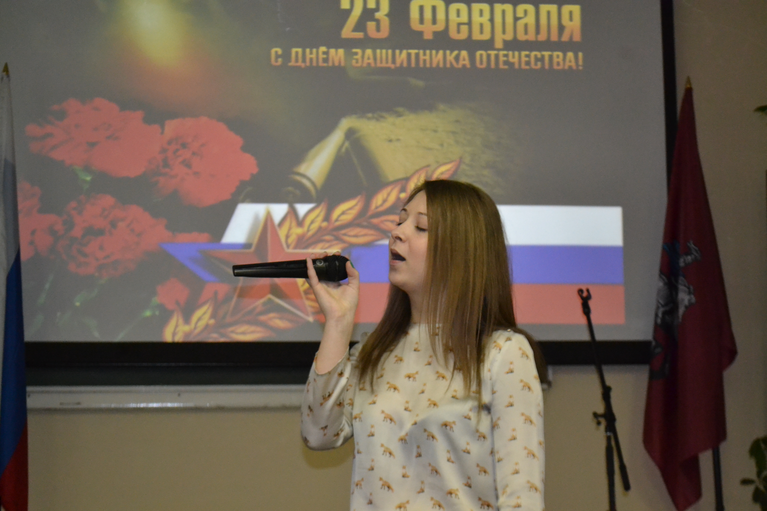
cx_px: 384
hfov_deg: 24.6
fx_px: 1758
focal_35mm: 82
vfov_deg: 16.6
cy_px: 256
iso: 3200
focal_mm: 55
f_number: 5.6
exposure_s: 1/60
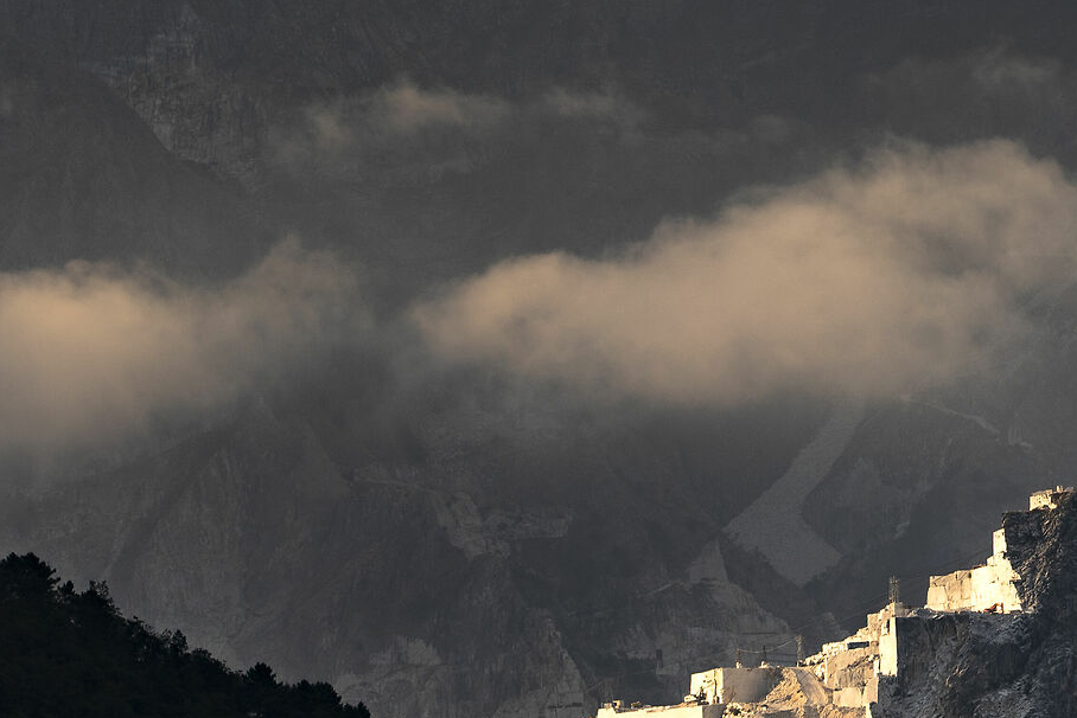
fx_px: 15022
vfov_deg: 2.7
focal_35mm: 502
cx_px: 986
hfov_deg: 4.1
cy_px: 164
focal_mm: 190
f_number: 10
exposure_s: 1/250
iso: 100
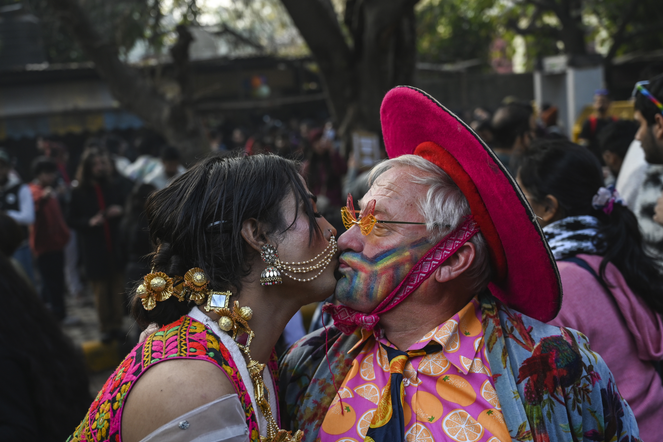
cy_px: 221
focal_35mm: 46
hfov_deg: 42.7
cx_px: 325
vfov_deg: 29.2
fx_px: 847
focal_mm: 45
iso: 400
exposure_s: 1/250
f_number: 4
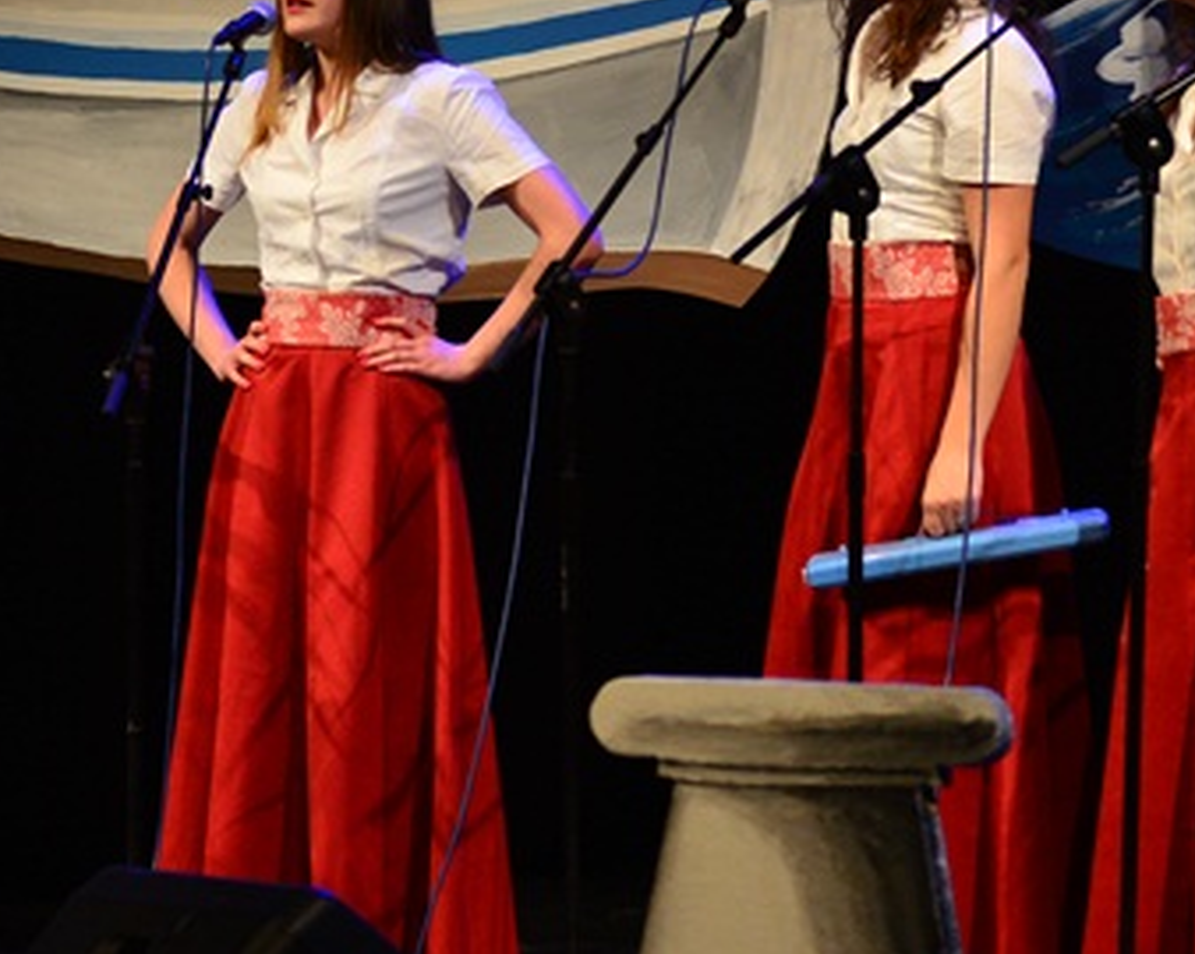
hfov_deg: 6.5
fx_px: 10569
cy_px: 191
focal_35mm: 299
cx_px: 339
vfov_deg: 5.2
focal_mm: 105
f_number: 3.5
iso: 1250
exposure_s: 1/160
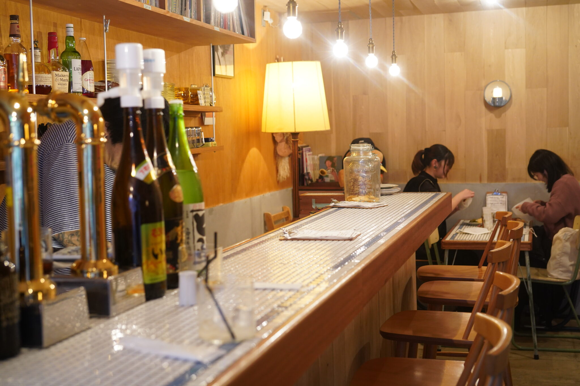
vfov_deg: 27.0
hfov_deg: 39.6
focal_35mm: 50
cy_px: 193
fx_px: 805
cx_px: 290
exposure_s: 1/60
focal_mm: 50
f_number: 4
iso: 2500
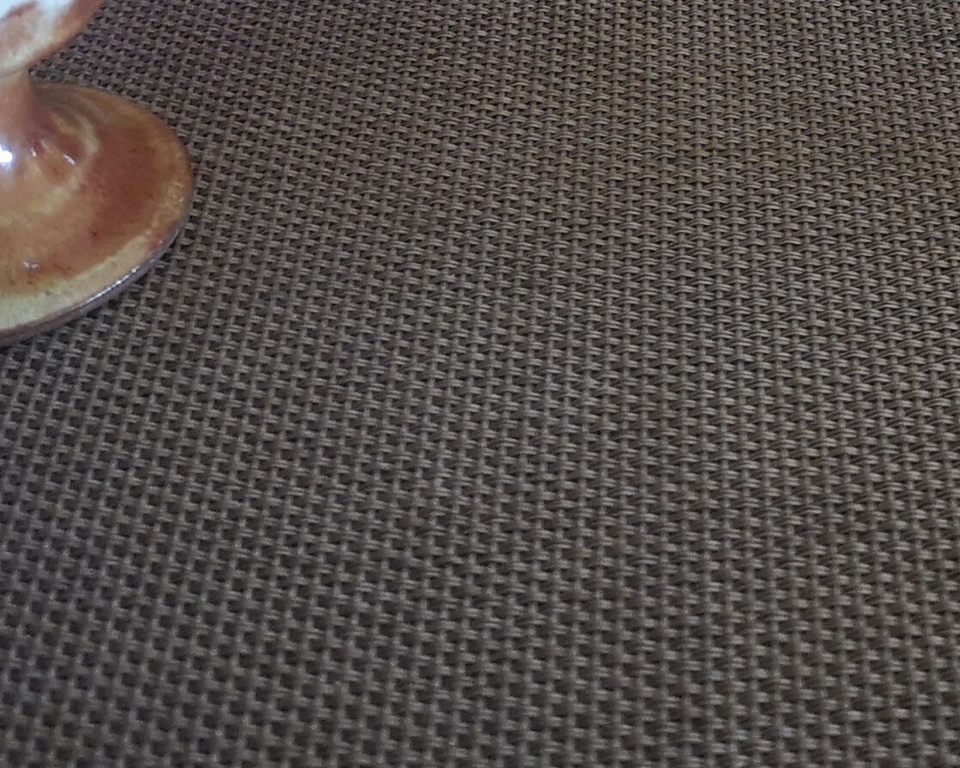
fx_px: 2443
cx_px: 831
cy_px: -290
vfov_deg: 16.6
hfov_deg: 21.8
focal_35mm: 86
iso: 400
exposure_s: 1/25
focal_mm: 5.58
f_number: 1.8
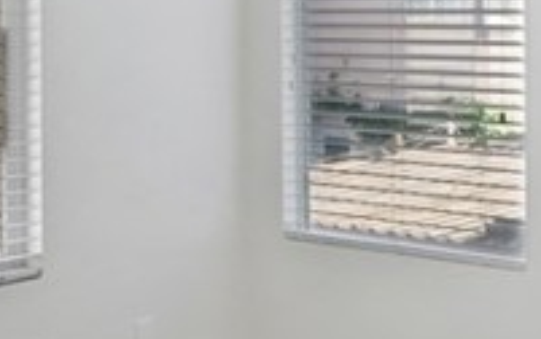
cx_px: 361
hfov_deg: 24.8
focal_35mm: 83
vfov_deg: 15.7
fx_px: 1225
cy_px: 63
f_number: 6.3
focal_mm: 16
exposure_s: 1/15
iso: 400
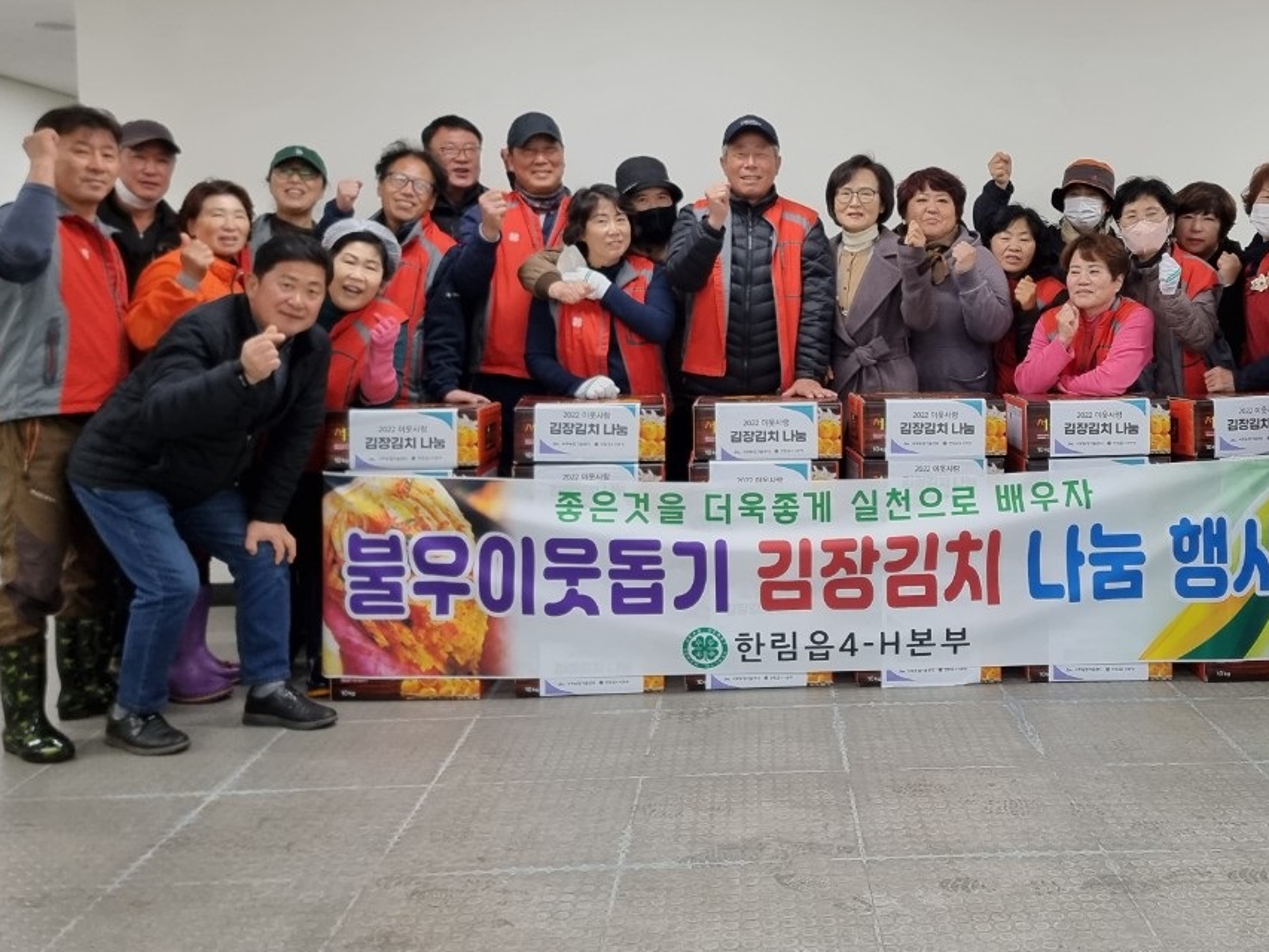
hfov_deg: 50.7
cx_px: 817
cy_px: 330
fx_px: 1320
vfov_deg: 39.3
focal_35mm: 36
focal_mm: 6.7
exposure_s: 1/120
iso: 250
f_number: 1.8
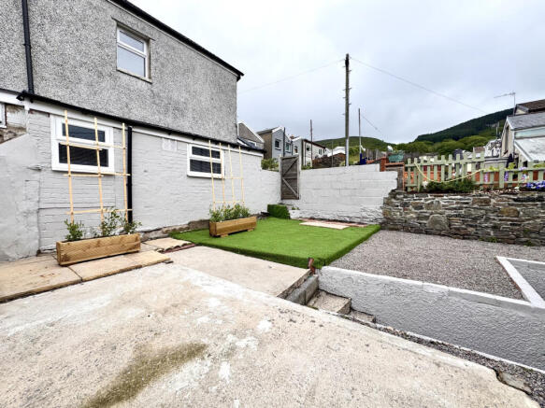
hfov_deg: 102.1
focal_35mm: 14
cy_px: 204
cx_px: 272
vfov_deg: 85.7
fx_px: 220
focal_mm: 2.22
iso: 40
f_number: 2.2
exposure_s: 1/1449
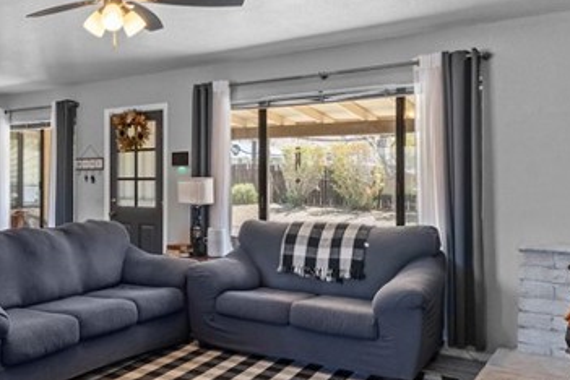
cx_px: 136
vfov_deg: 37.8
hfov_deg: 51.9
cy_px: 166
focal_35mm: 35
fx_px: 554
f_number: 6.3
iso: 1600
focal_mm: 12
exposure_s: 1/30
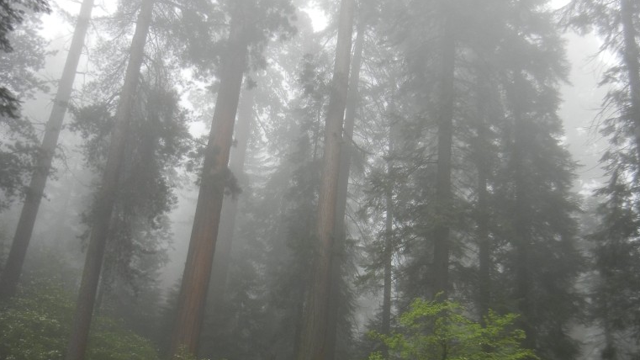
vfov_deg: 27.0
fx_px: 747
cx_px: 320
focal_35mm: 44
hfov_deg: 46.4
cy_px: 226
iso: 160
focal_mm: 5.4
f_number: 3.5
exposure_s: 1/110
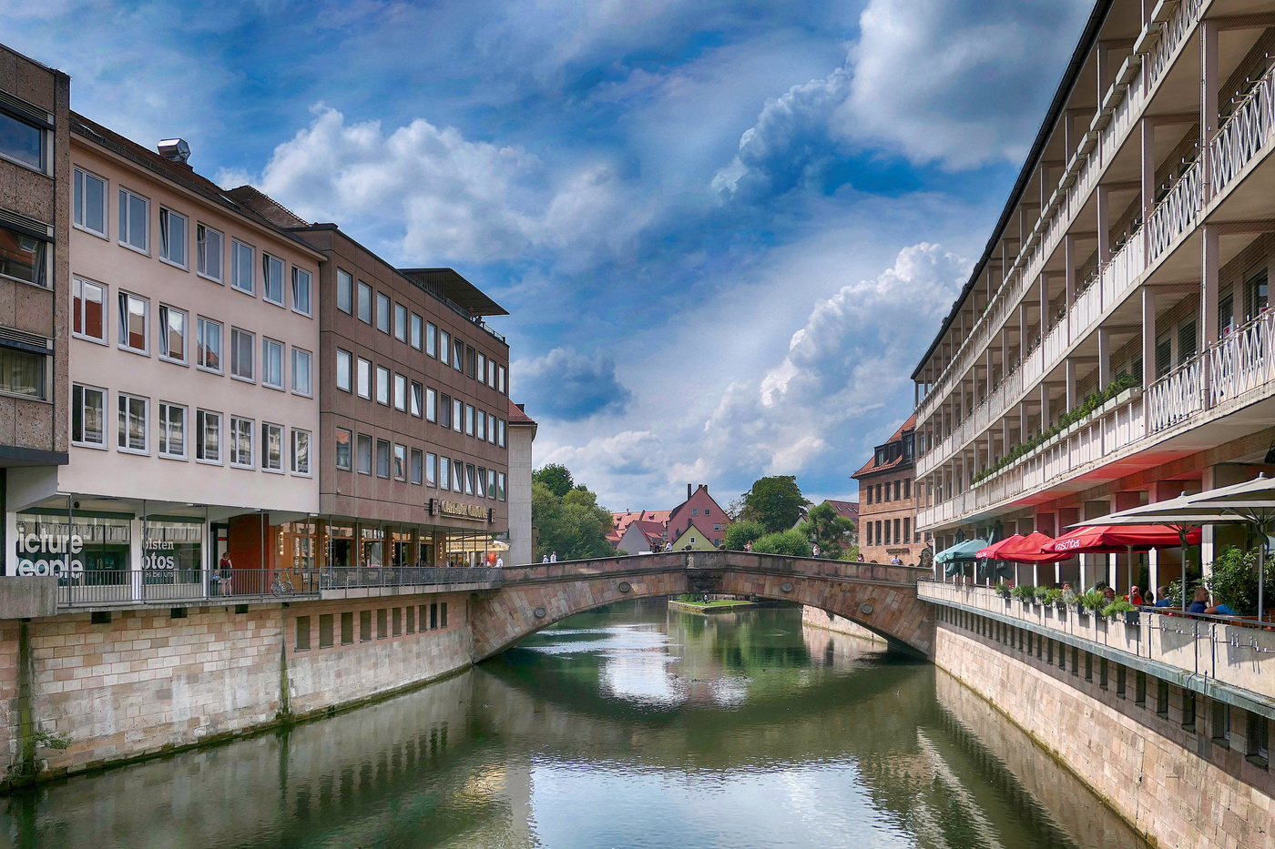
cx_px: 638
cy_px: 424
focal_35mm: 32
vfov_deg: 41.1
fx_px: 1133
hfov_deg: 58.7
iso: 125
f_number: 4
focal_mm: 11.7
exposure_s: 1/1600
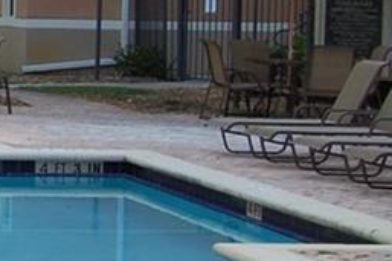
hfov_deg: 10.8
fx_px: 1828
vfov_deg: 8.1
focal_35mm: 168
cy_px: 25
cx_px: -474
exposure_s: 1/200
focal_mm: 18
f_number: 7.1
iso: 200
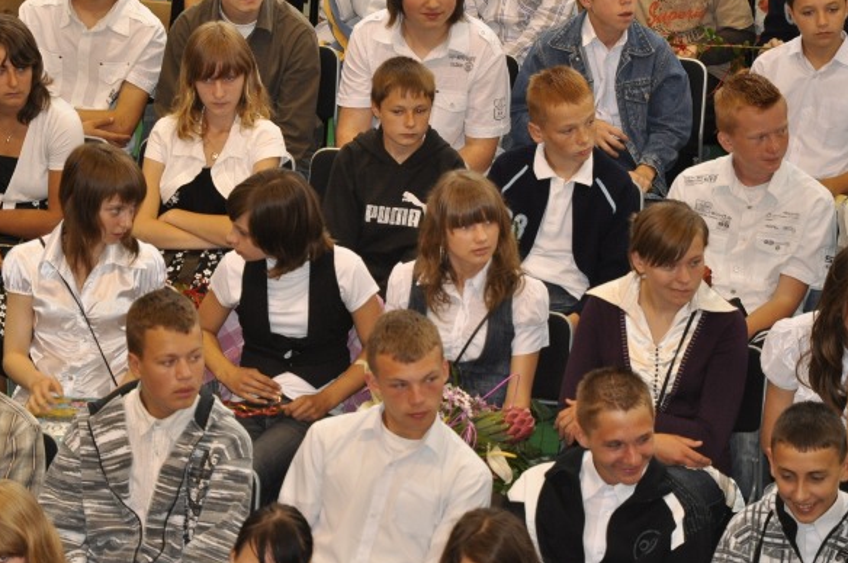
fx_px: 4110
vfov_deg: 7.8
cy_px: 269
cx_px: 385
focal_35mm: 175
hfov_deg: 11.8
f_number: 5.6
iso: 800
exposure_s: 1/60
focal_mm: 85
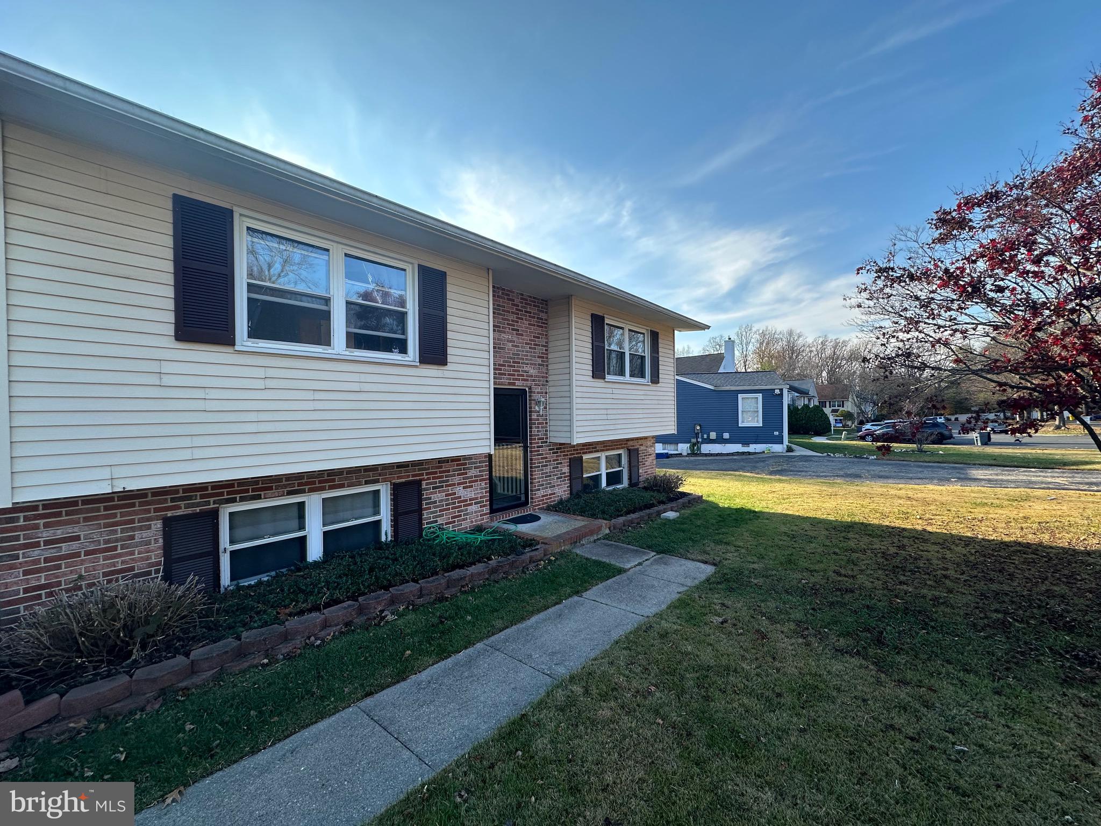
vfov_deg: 85.7
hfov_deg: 102.1
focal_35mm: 14
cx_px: 550
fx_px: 445
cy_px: 413
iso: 40
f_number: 2.2
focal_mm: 2.22
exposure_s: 1/686
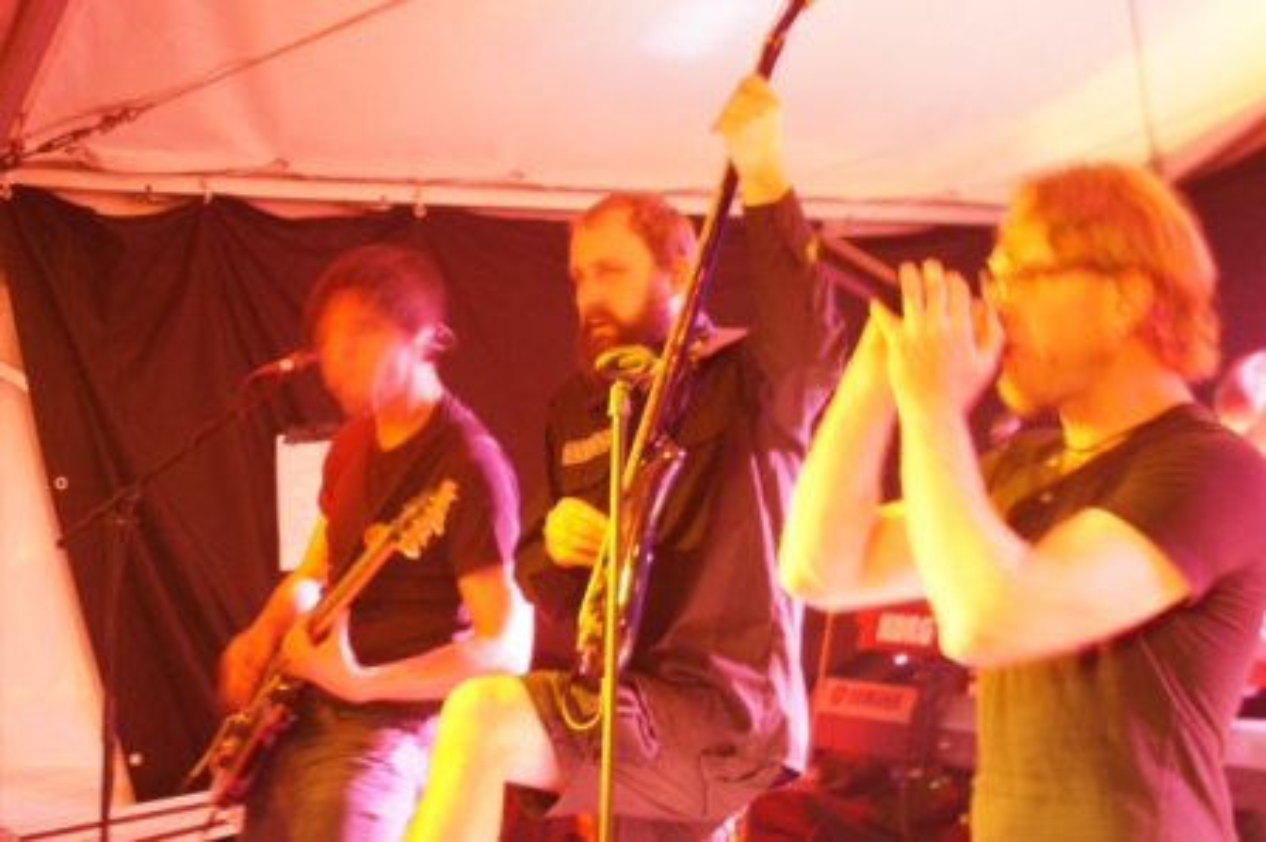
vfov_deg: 16.5
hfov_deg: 24.6
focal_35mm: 82
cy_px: 421
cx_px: 633
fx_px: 2899
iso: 3200
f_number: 4.5
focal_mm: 55
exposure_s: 1/5
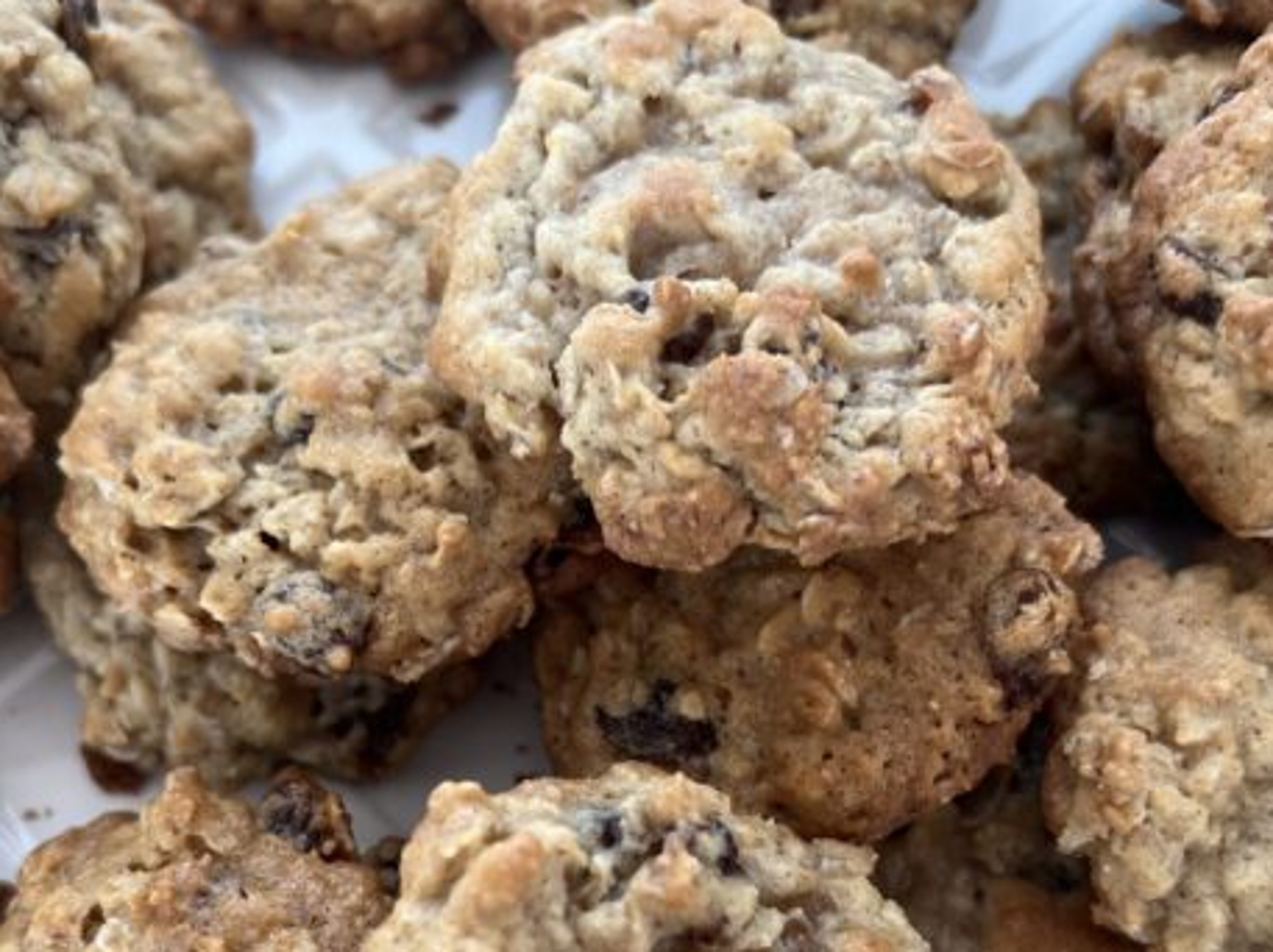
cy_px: 696
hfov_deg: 45.8
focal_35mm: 41
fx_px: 1507
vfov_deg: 34.5
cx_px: 599
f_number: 1.5
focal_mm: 5.7
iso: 200
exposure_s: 1/60
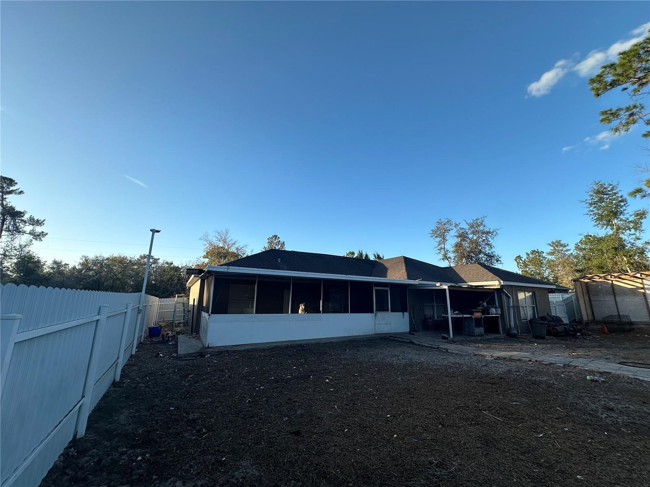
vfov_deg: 85.7
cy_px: 244
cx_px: 325
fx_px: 263
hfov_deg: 102.1
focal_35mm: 14
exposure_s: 1/947
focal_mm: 2.22
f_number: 2.2
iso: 50
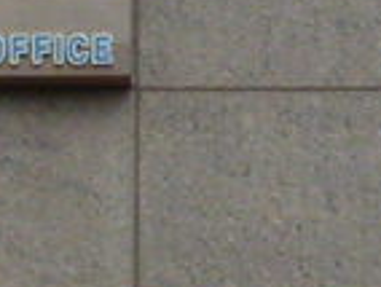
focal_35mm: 800
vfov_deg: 1.9
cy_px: 177
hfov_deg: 2.5
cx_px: -394
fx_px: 8820
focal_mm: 16.8
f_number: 4.8
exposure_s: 1/757
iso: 100
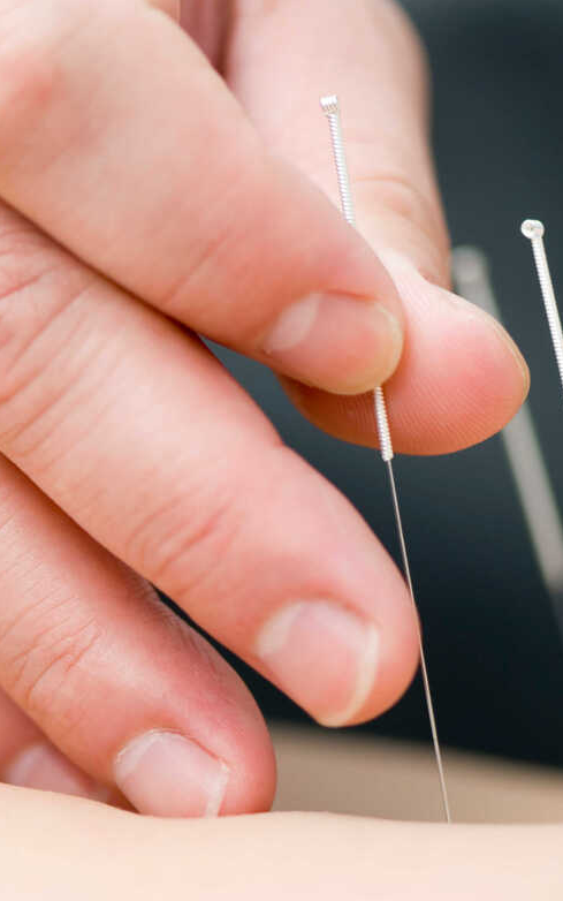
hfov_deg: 5.5
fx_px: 5909
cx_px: 302
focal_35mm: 241
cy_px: 450
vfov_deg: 8.7
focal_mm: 105
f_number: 3
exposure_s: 1/100
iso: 100
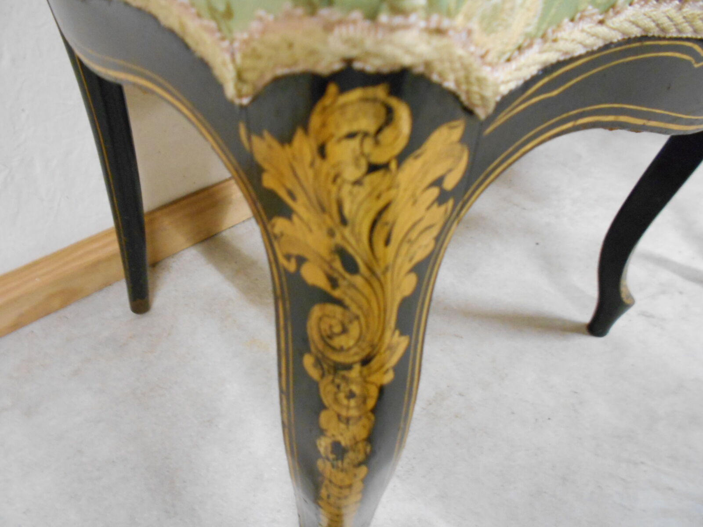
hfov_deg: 67.3
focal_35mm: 26
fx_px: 528
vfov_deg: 53.1
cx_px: 352
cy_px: 264
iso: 720
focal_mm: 4.6
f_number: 3.2
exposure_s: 1/8
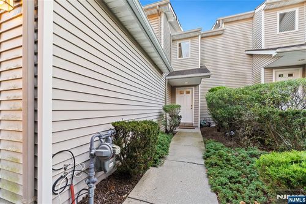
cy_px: 102
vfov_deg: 81.2
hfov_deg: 104.3
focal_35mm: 14
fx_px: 119
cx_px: 153
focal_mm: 14
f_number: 5
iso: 320
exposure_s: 1/30
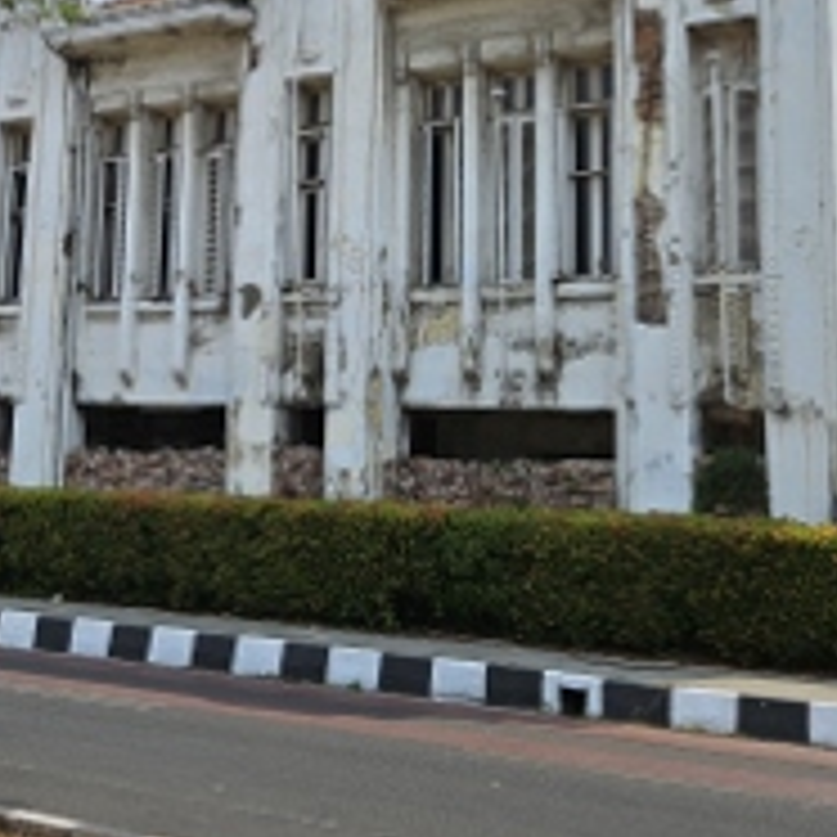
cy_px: 218
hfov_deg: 31.0
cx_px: 200
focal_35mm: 54
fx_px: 1477
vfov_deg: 31.1
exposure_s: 1/3336
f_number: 1.8
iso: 25
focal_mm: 5.4
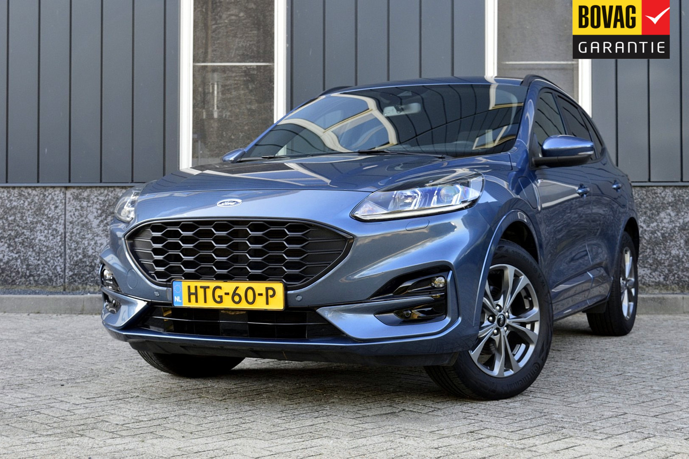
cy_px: 230
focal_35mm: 54
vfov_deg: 25.1
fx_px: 1033
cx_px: 344
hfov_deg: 36.9
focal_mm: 36
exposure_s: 1/60
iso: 400
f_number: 8
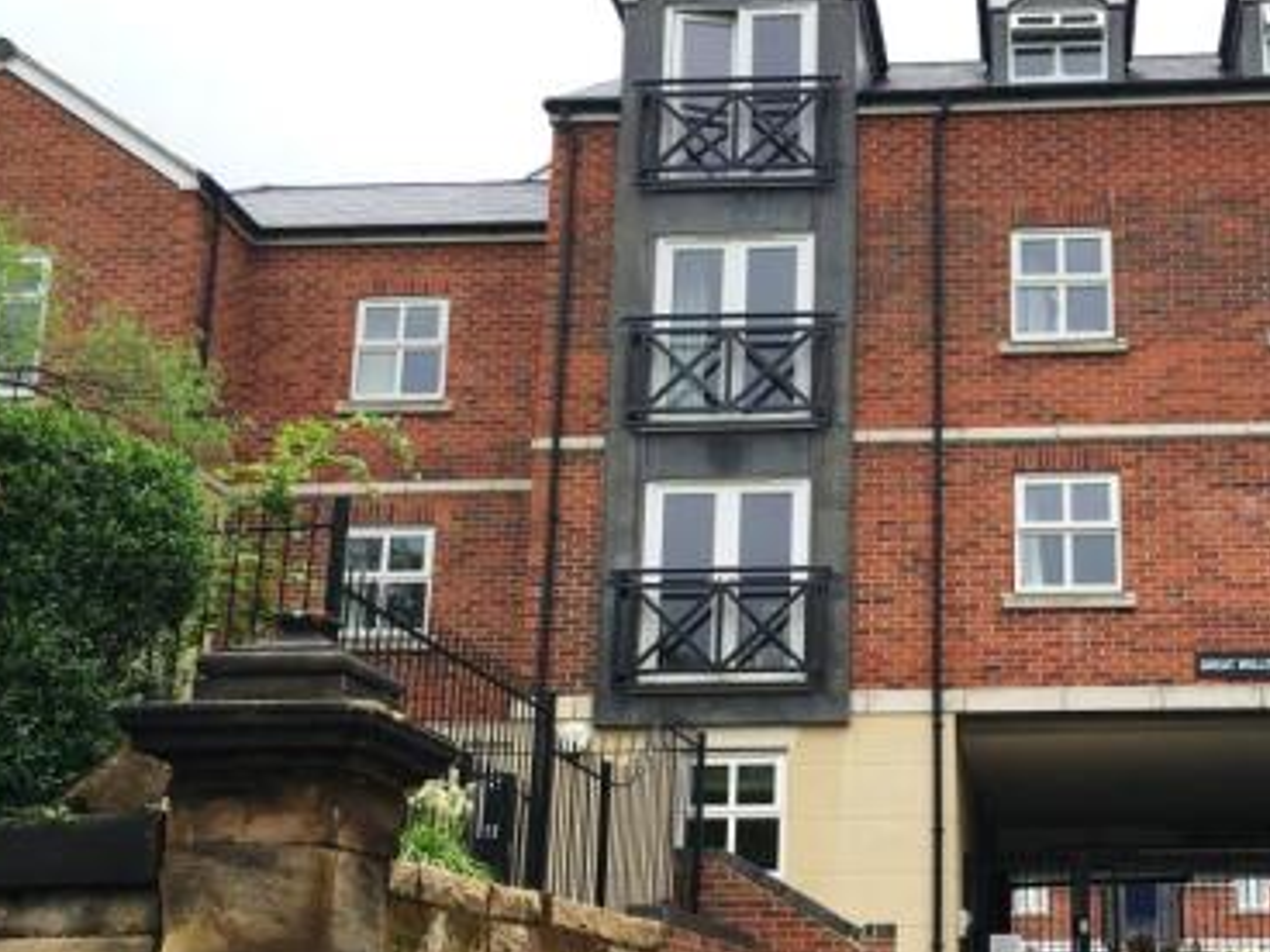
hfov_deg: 40.1
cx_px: 958
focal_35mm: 46
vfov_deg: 31.3
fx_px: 1688
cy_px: 612
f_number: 2.2
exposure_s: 1/463
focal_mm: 4.15
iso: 25
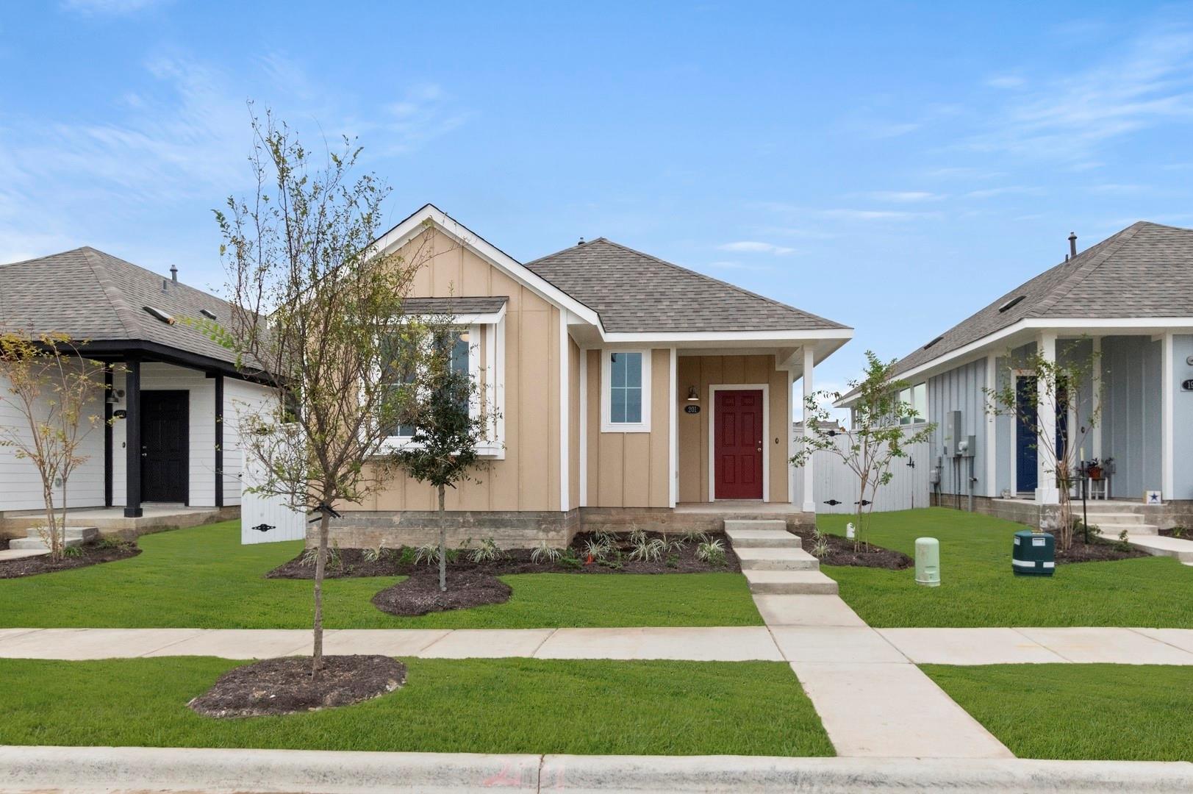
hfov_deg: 81.2
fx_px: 695
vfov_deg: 59.4
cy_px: 397
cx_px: 596
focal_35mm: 21
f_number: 8
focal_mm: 14
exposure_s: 1/1250
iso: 400
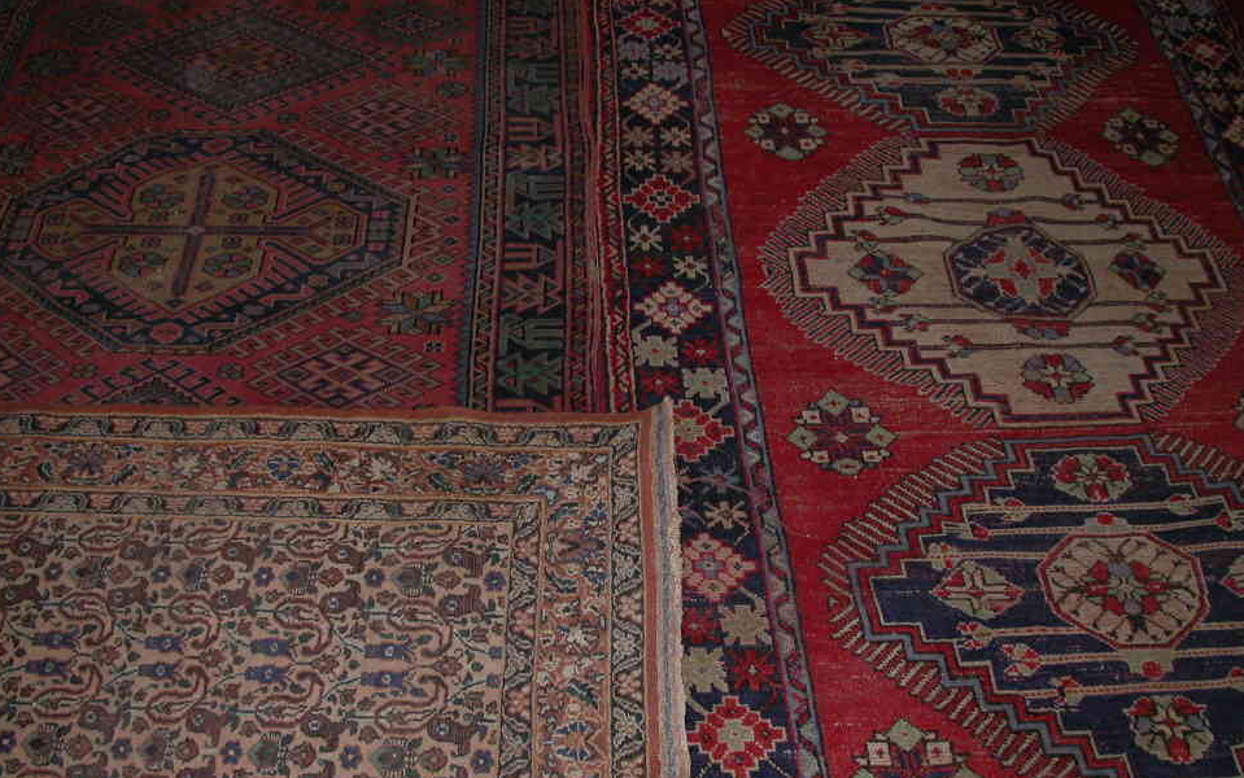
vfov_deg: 29.8
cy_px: 454
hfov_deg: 46.2
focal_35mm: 43
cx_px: 610
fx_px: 1458
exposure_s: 1/60
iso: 100
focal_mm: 7.85
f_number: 2.6
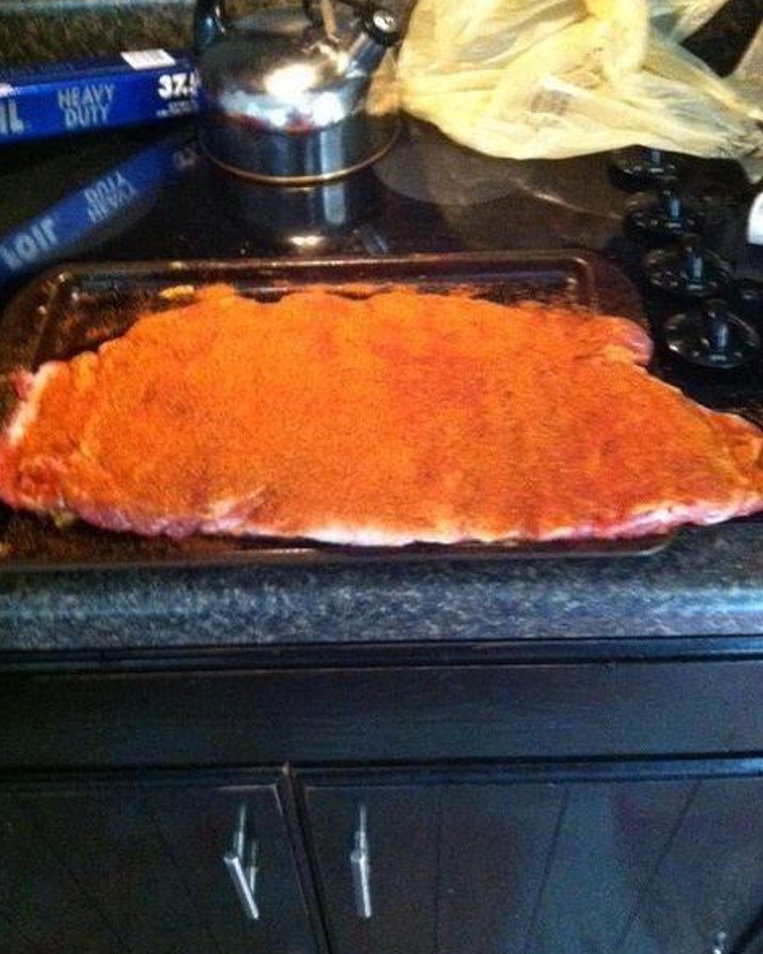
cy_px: 454
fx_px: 1044
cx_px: 380
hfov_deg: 40.1
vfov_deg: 49.1
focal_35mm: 37
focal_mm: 3.85
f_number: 2.8
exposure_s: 1/15
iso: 1000
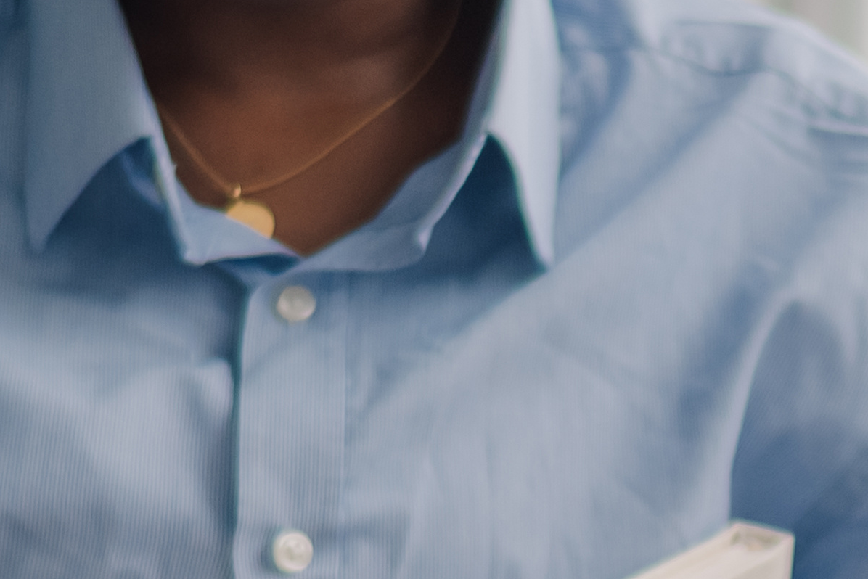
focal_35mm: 342
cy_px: 804
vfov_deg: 4.0
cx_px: 686
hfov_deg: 6.0
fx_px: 8247
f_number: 1.8
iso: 160
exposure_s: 1/640
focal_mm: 50
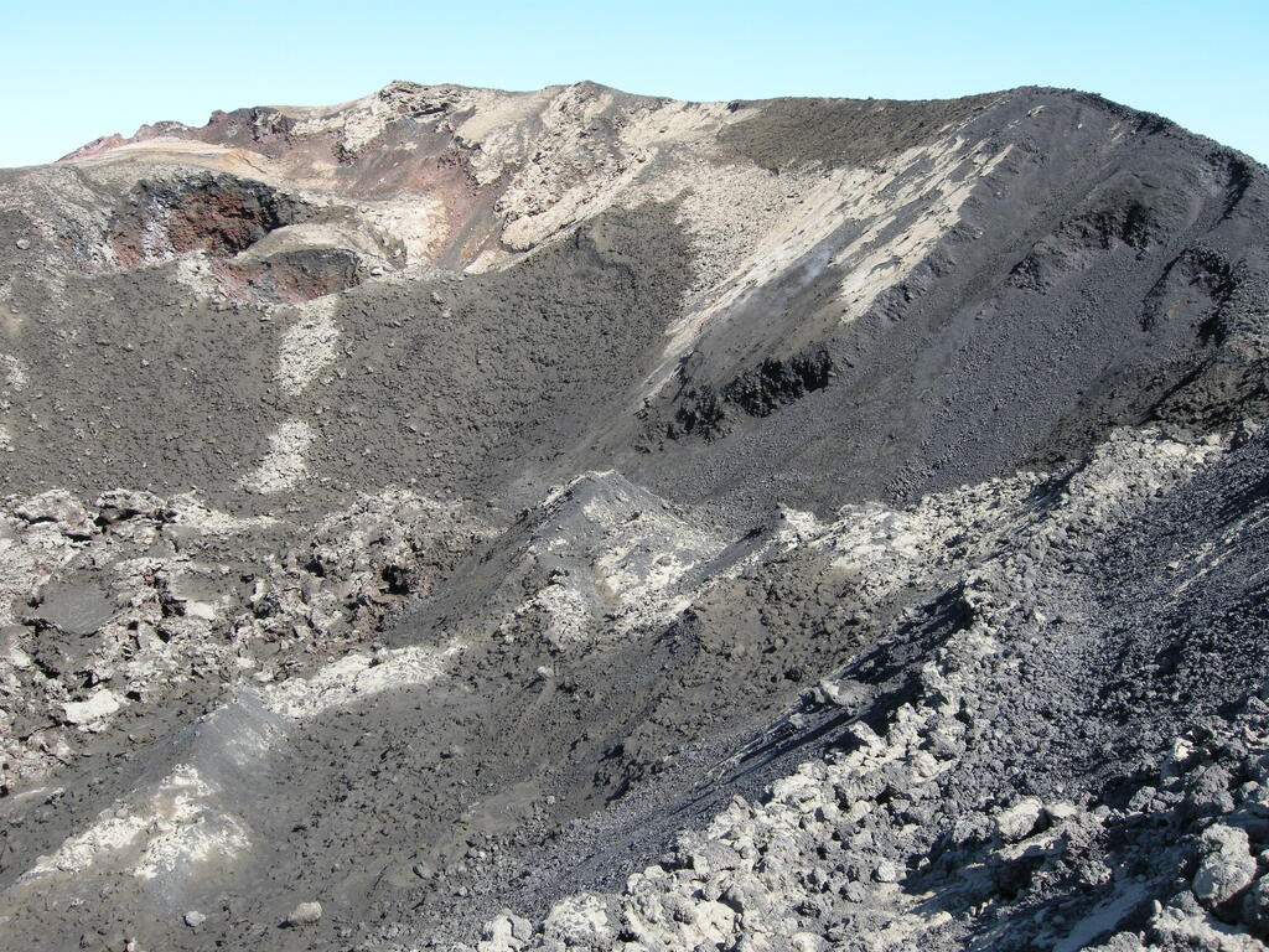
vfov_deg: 40.7
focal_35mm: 35
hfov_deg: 52.6
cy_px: 476
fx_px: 1283
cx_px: 634
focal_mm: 7.5
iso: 100
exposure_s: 1/193
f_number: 4.8
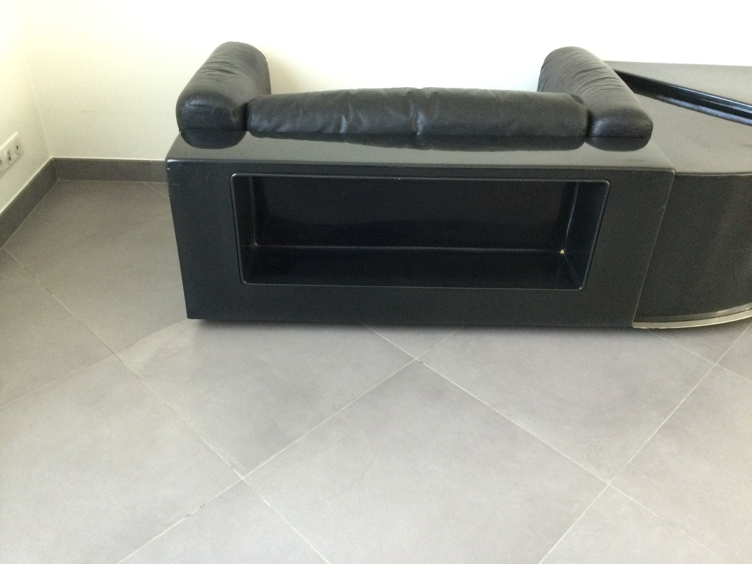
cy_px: 282
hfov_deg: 58.4
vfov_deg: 45.4
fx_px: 673
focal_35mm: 31
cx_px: 376
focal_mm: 3.3
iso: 200
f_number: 2.4
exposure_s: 1/20
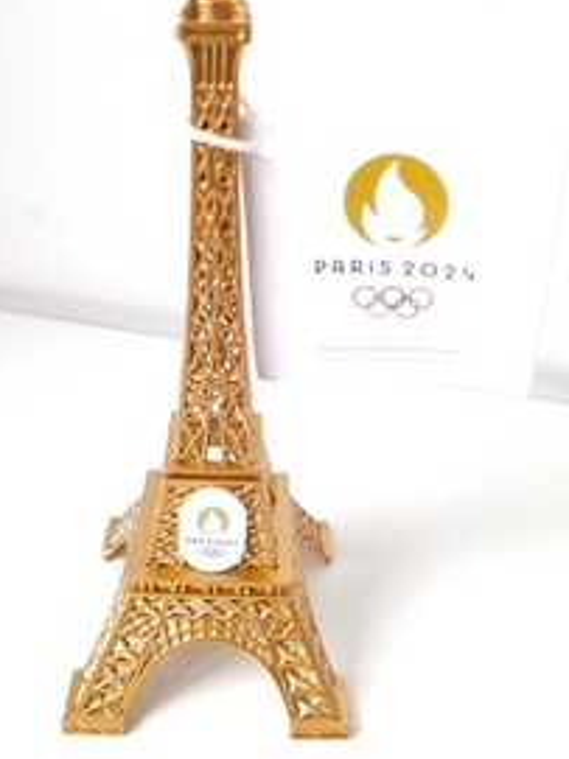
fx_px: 702
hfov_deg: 44.1
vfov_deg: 56.6
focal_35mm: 32
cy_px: 321
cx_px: 263
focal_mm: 4.6
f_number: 2
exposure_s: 1/60
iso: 64
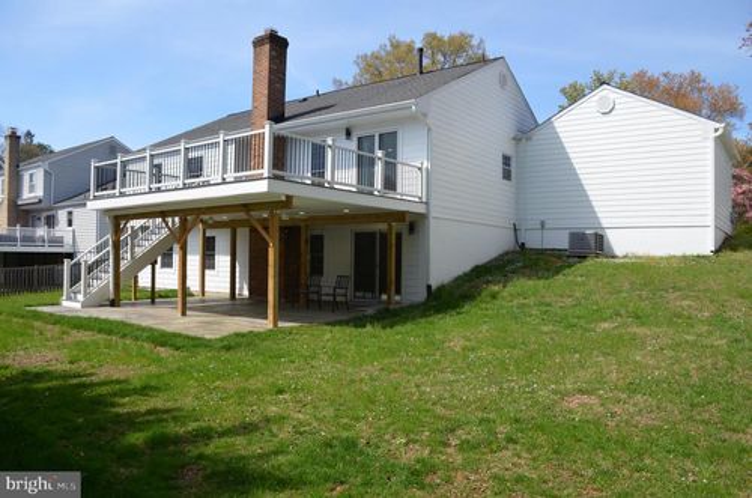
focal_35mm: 27
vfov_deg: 47.7
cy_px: 249
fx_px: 563
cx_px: 376
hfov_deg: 67.5
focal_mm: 18
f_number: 8
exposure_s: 1/250
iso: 100
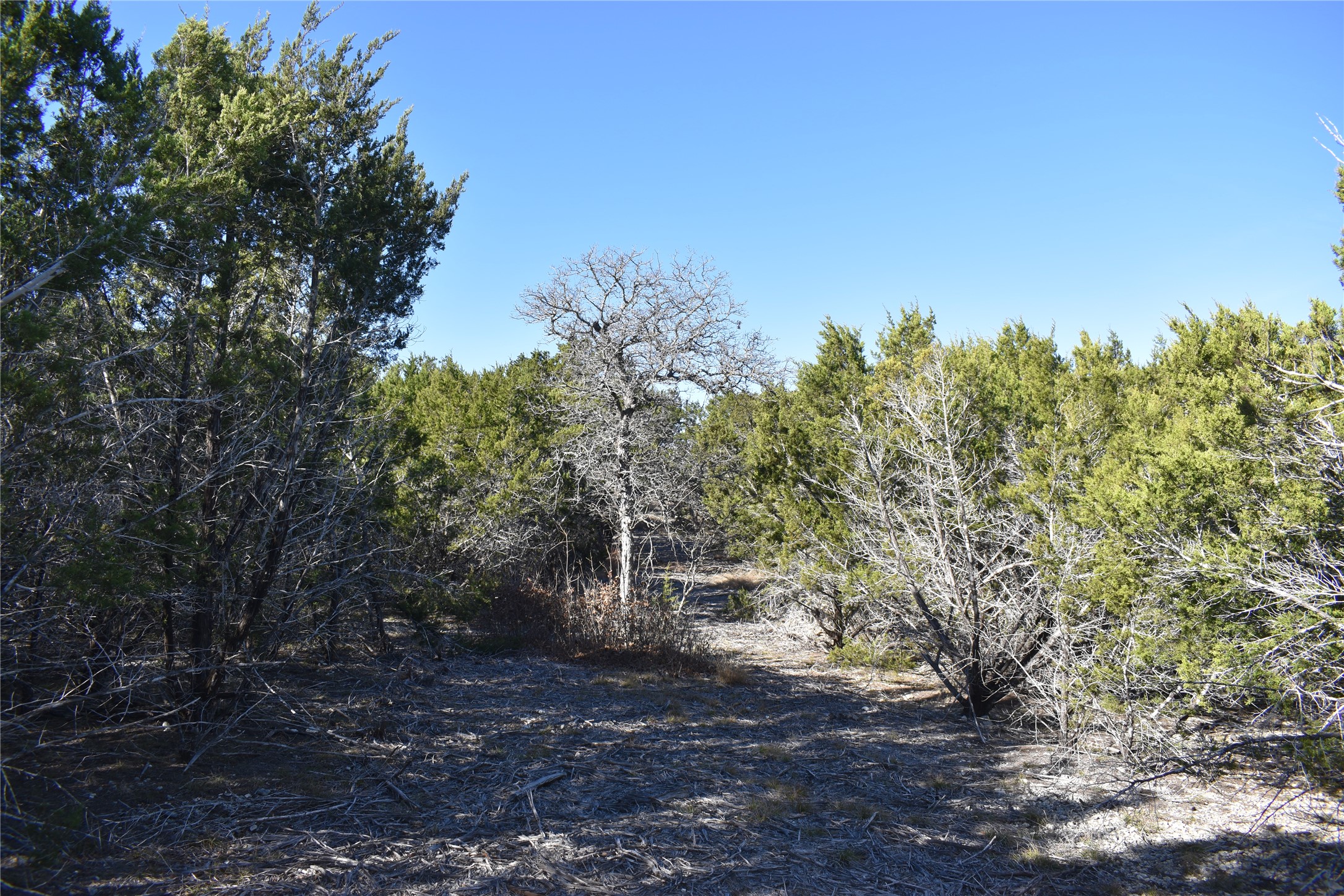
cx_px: 672
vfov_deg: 47.9
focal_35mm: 27
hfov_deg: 67.4
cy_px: 448
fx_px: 1008
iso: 100
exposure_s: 1/200
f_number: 7.1
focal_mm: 18
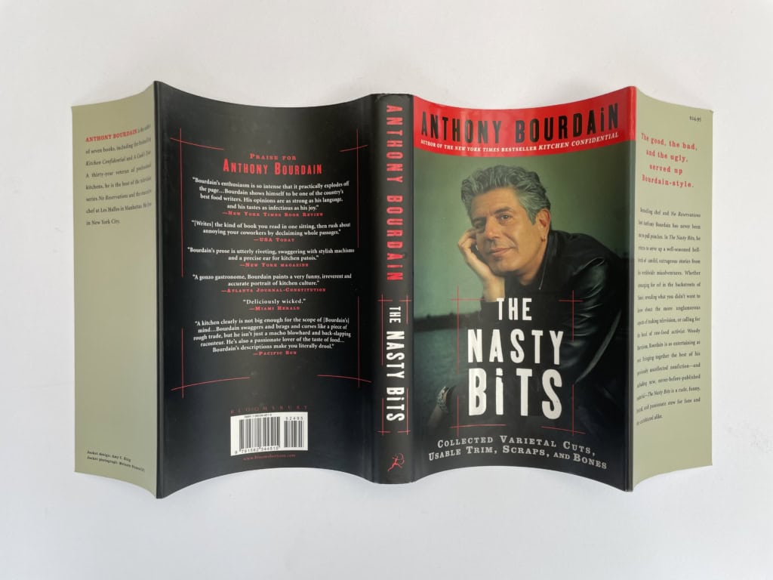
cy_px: 290
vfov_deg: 53.1
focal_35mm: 26
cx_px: 386
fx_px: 581
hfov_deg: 67.3
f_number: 1.6
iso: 32
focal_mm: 4.2
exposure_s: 1/214
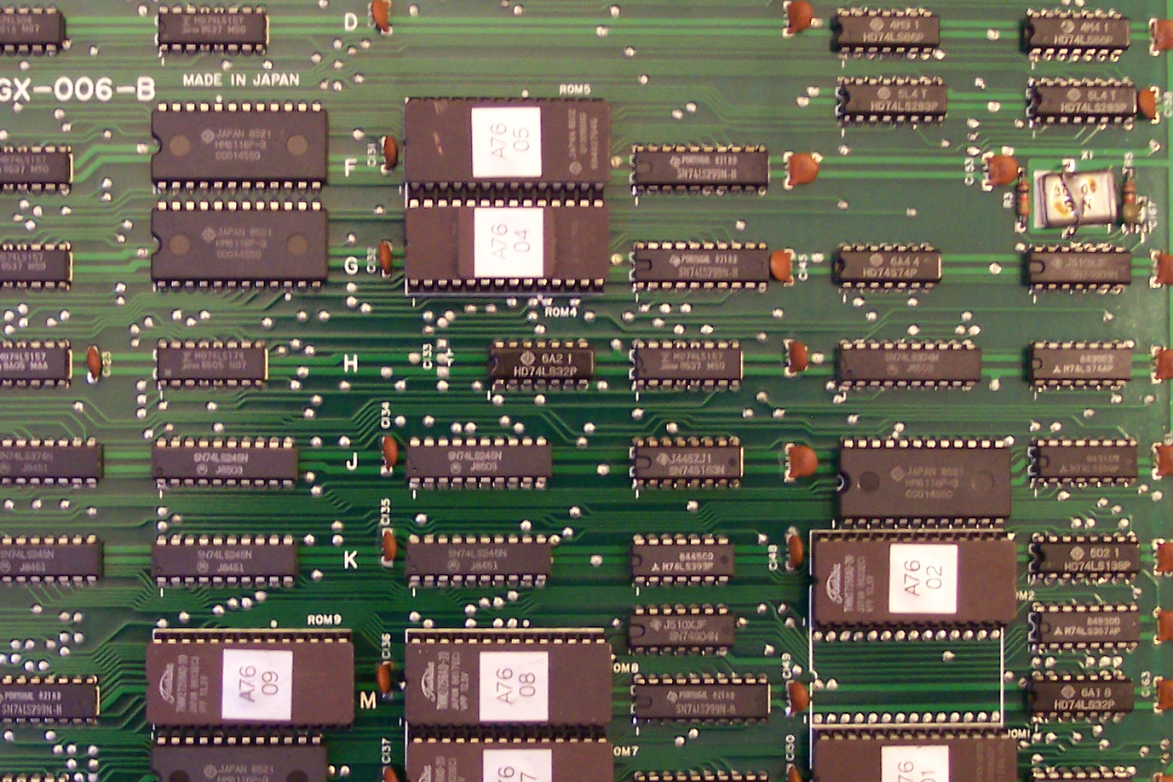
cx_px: 460
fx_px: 2411
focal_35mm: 74
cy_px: 405
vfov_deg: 18.4
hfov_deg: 27.3
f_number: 2.8
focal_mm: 8
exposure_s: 1/8
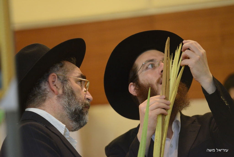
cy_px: 78
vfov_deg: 4.9
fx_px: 1821
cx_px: 117
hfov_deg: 7.4
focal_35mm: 280
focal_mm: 280
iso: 4000
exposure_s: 1/160
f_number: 4
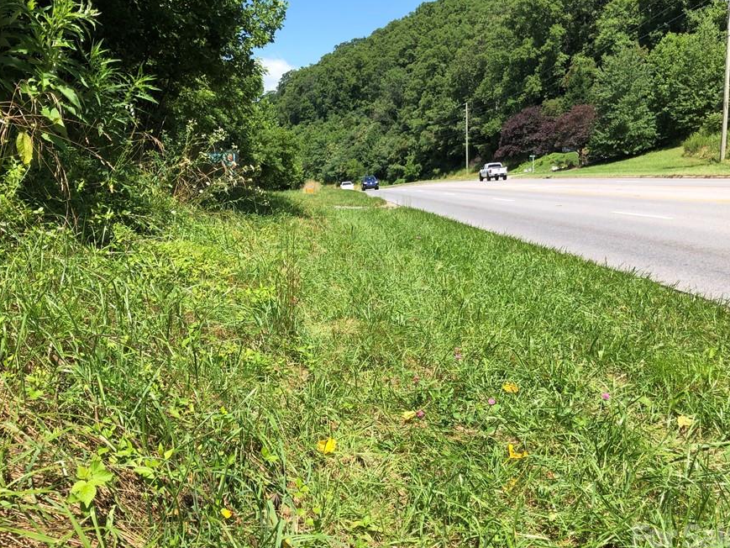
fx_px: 696
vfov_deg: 43.0
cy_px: 280
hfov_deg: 55.3
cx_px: 340
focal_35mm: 33
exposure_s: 1/1185
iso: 20
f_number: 1.8
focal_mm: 3.99
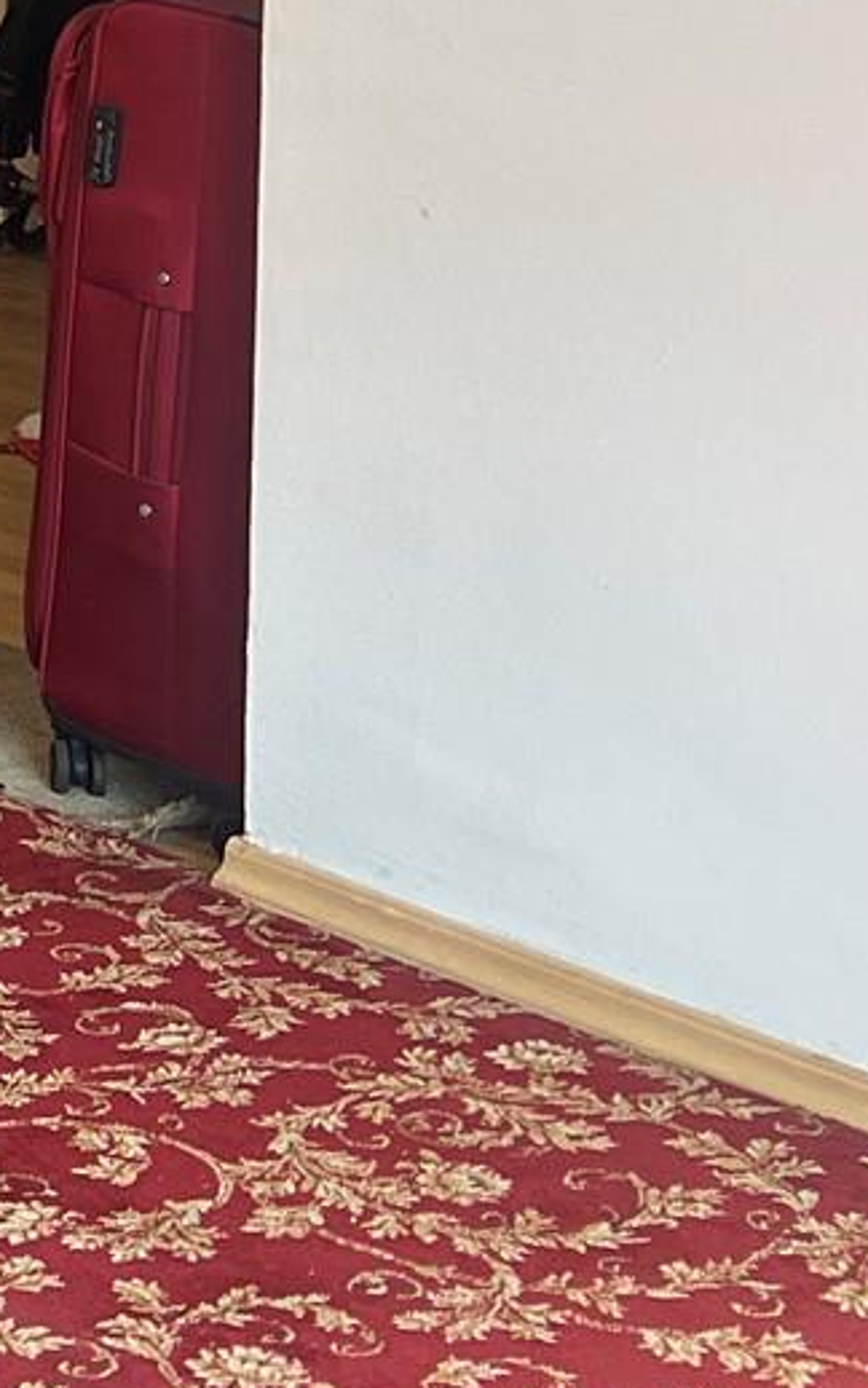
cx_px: -1578
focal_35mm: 109
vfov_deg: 17.8
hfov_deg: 9.7
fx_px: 4123
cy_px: -461
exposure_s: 1/120
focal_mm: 5.7
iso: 80
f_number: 1.5
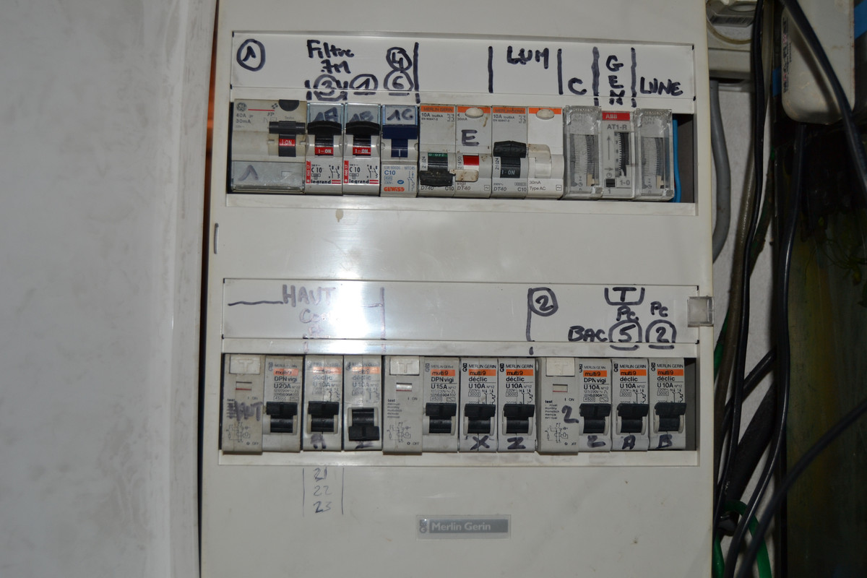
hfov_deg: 46.4
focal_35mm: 42
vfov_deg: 31.9
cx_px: 434
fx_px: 1011
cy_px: 289
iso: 320
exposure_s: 1/60
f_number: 4
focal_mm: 28
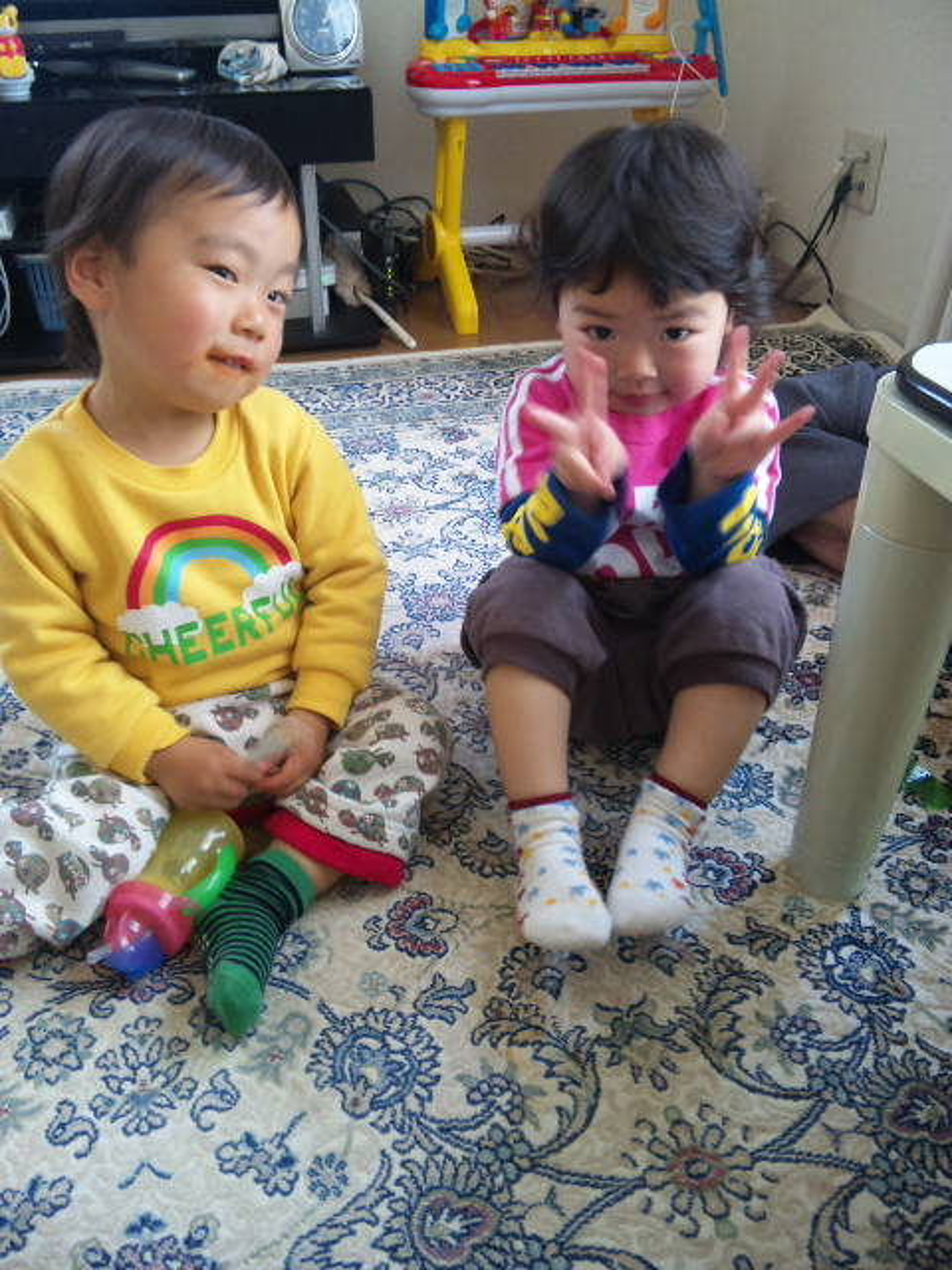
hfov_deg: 48.2
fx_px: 1063
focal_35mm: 29
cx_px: 476
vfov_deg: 61.7
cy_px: 635
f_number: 2.8
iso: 100
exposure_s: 1/5.3
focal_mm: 4.82
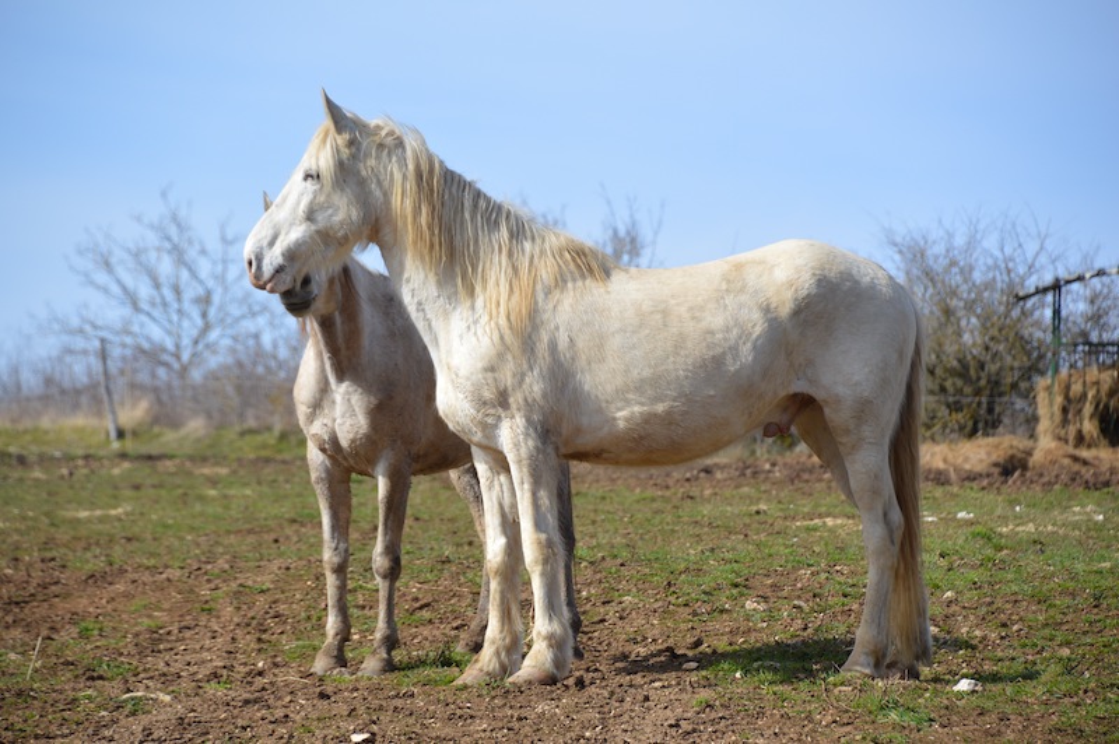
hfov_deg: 8.9
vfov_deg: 5.9
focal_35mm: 232
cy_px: 372
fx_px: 7221
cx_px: 560
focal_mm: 155
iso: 140
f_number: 6
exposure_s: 1/500
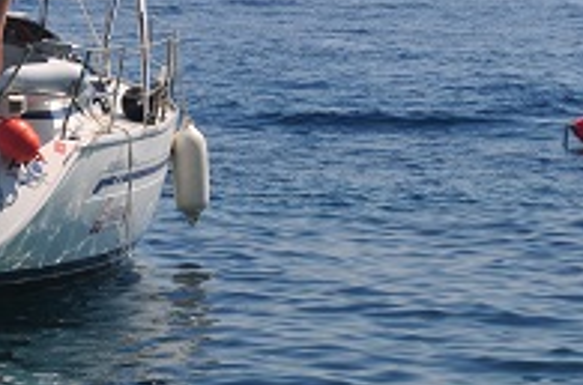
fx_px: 3586
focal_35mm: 222
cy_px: -33
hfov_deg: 9.2
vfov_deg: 6.1
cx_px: -93
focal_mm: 48
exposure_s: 1/800
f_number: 9
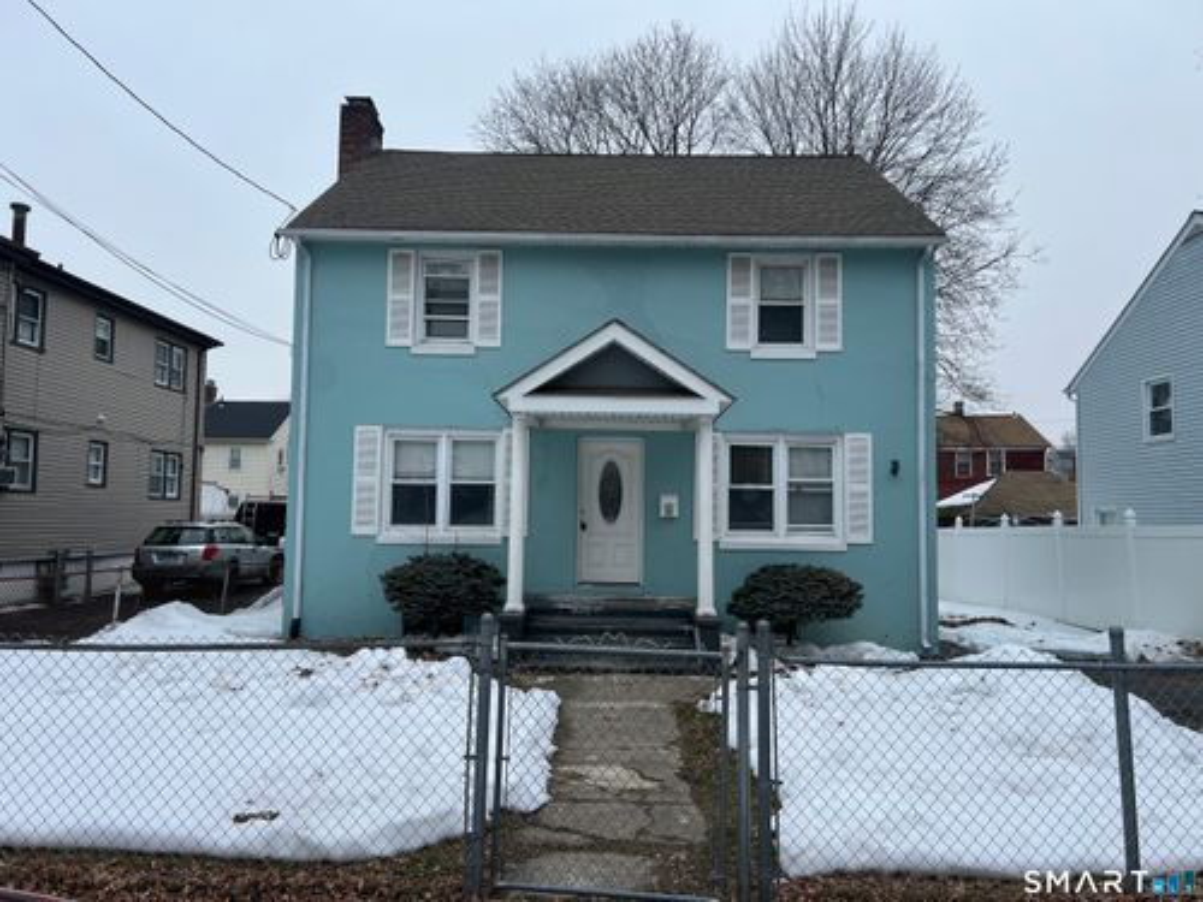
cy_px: 451
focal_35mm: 26
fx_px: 904
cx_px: 602
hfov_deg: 67.3
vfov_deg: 53.1
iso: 50
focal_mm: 5.7
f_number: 1.5
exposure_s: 1/1266
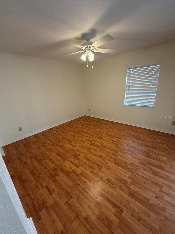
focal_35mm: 14
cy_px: 117
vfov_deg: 102.1
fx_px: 94
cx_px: 88
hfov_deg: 85.7
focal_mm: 2.22
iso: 250
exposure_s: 1/120
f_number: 2.2
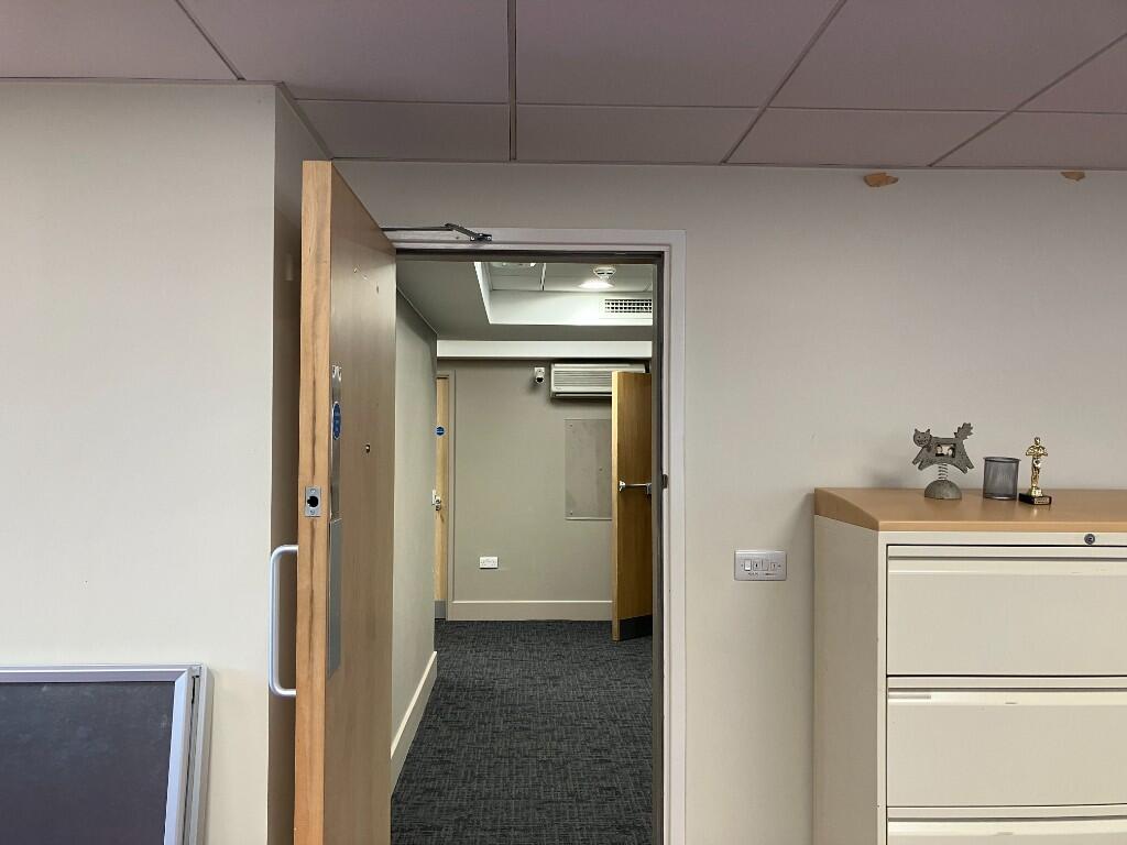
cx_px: 564
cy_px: 422
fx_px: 912
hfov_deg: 63.4
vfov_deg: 49.7
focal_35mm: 28
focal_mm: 3.99
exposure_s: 1/50
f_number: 1.8
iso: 64
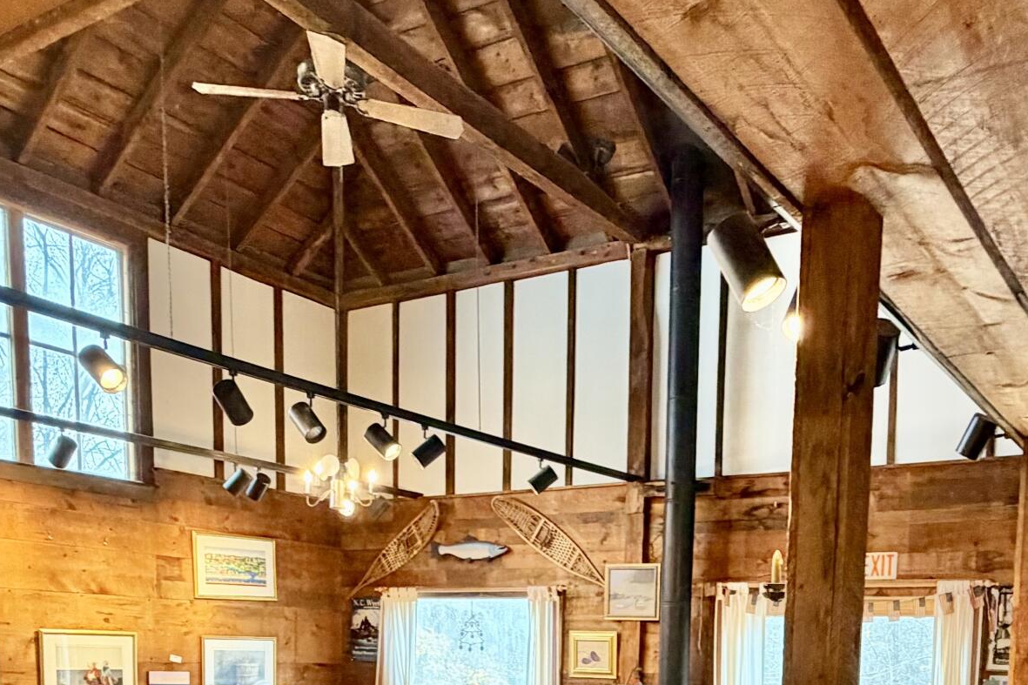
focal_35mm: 37
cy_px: 767
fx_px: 1056
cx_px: 643
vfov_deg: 31.5
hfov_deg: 51.4
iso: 320
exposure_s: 1/60
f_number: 2.2
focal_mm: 2.22
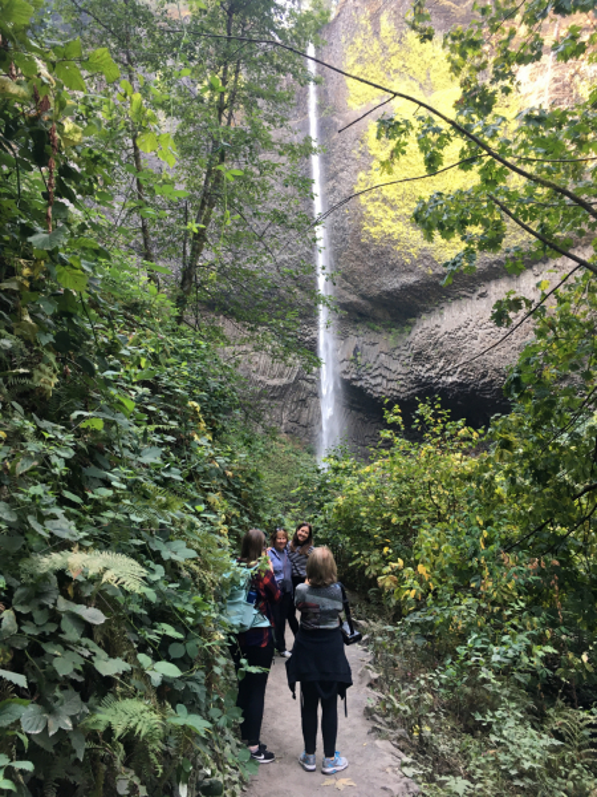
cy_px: 398
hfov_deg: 48.2
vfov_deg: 61.7
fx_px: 667
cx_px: 298
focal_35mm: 29
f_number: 2.2
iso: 25
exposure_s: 1/40
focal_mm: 4.15
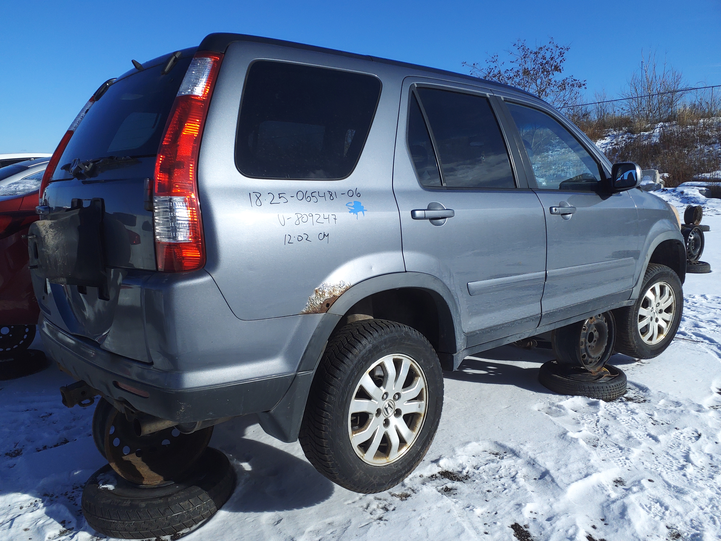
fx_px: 542
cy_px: 270
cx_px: 360
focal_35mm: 26
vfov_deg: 53.1
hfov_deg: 67.3
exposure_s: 1/2871
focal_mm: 3.58
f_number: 1.9
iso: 40
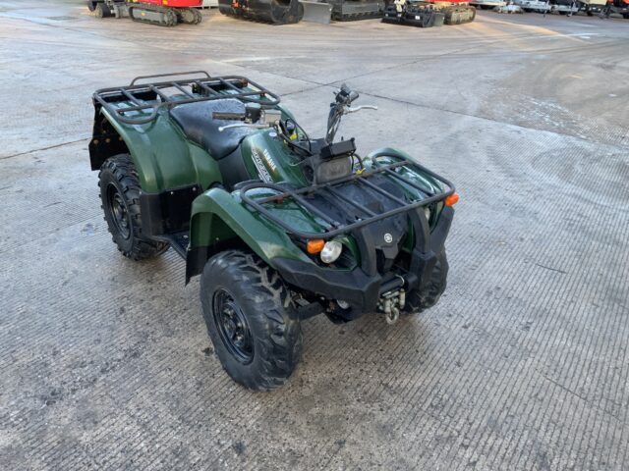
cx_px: 314
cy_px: 236
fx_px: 527
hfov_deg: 61.7
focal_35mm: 29
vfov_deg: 48.2
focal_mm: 3
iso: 32
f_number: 1.8
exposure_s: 1/122
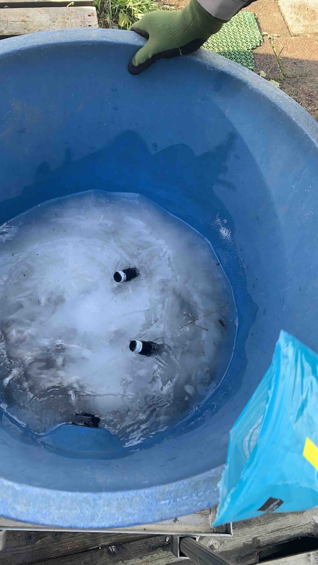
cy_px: 286
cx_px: 124
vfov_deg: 66.1
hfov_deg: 40.0
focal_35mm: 29
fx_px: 435
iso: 25
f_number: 1.8
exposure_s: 1/122
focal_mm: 4.25
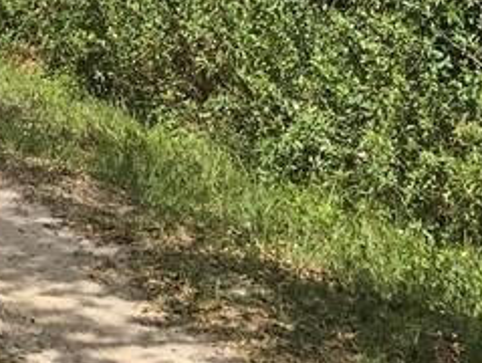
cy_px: -345
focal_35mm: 124
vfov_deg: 11.0
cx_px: -224
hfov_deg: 14.8
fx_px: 1729
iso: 25
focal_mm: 4.15
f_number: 2.2
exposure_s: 1/1399
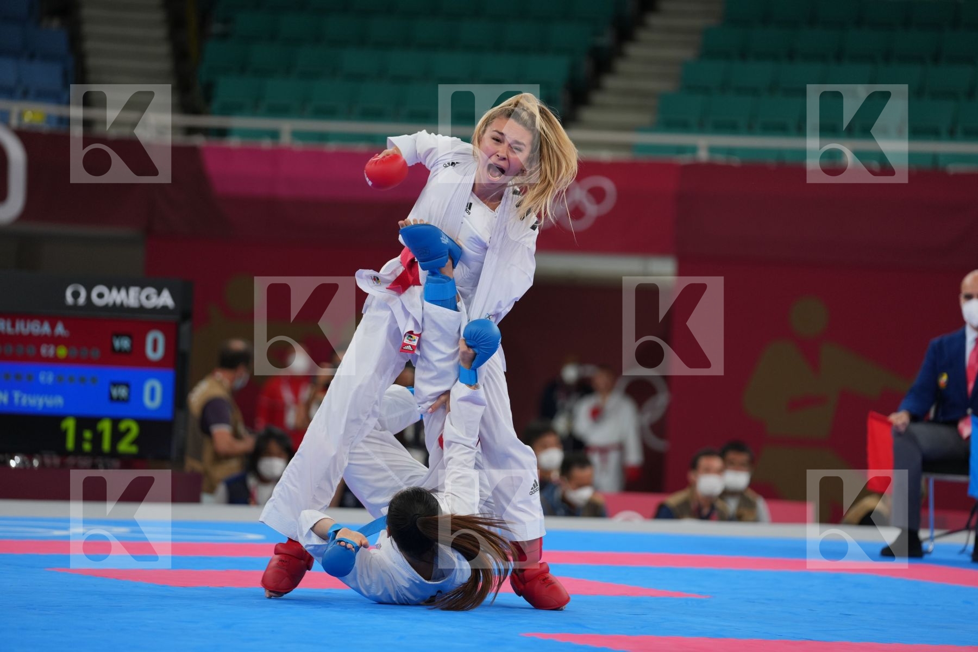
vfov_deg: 8.4
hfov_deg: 12.5
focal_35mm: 164
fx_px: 4455
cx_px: 489
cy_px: 326
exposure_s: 1/1000
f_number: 2.8
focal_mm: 164
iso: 640
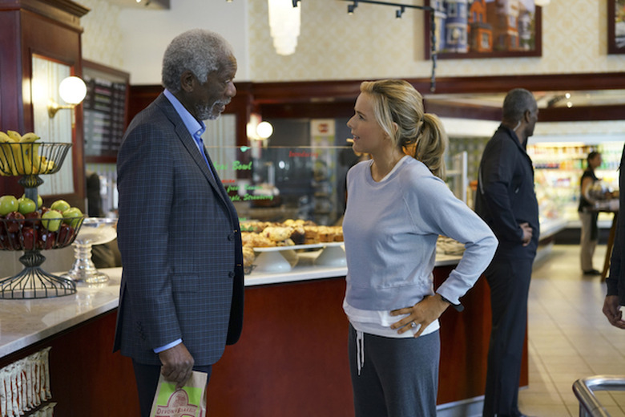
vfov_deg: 24.6
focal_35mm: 55
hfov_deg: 36.2
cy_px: 208
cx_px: 312
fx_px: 955
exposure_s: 1/100
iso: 1000
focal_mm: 55
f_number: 2.8
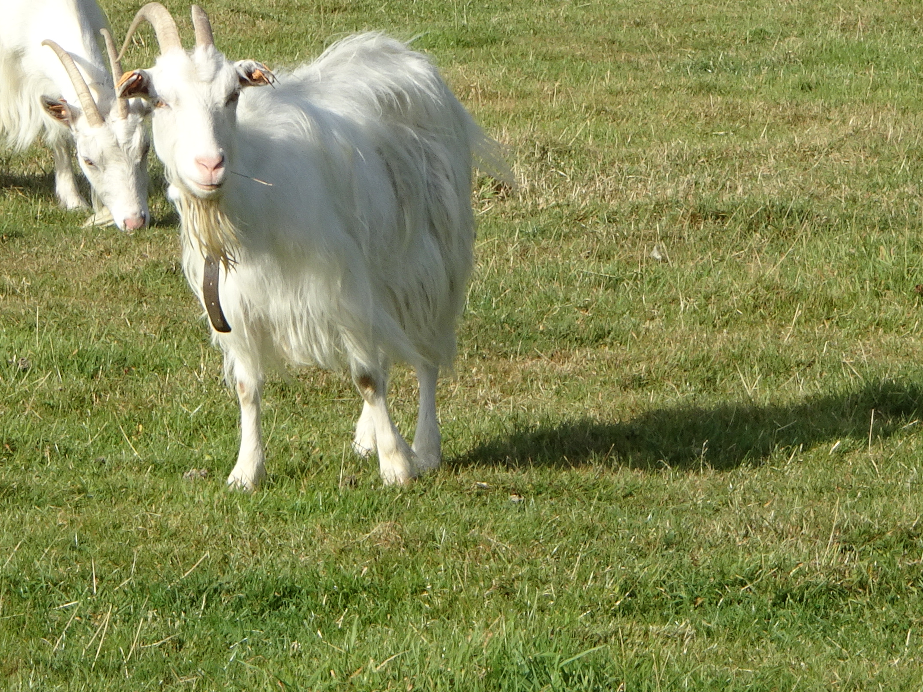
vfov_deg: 4.7
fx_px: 8479
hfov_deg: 6.2
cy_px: 50
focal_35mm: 318
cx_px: 453
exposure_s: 1/320
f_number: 5.6
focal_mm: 23.73
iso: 80
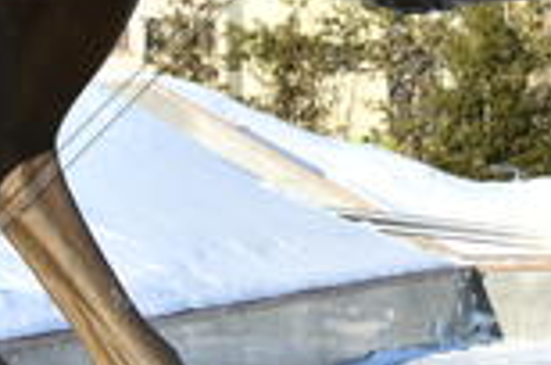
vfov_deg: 5.3
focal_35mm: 255
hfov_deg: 8.0
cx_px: 576
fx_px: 3895
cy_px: -358
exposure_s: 1/320
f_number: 9
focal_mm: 30
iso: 100
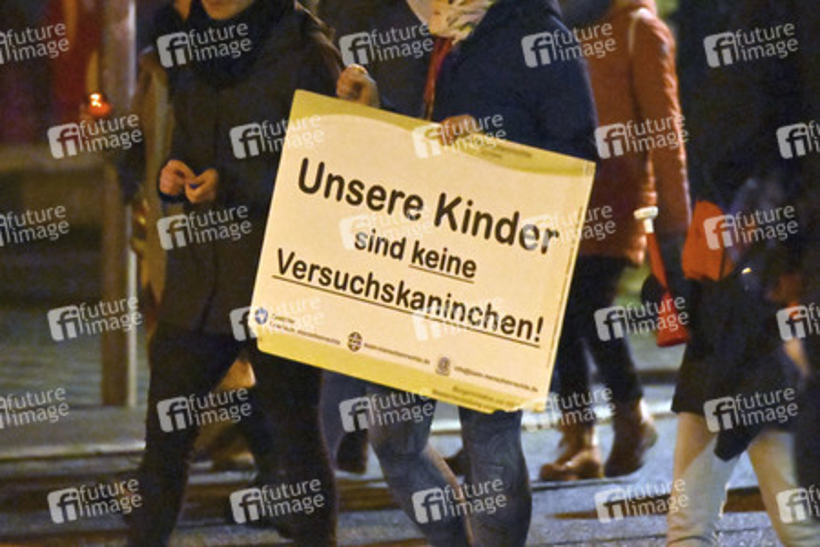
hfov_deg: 10.3
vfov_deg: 6.9
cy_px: 274
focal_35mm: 200
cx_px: 410
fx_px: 4555
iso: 20000
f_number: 2.8
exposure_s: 1/320
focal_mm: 200
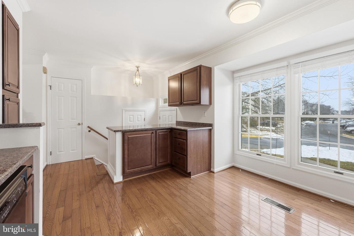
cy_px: 118
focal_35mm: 14
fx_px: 138
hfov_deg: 104.3
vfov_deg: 81.2
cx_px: 177
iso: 400
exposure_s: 1/320
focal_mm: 14
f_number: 11
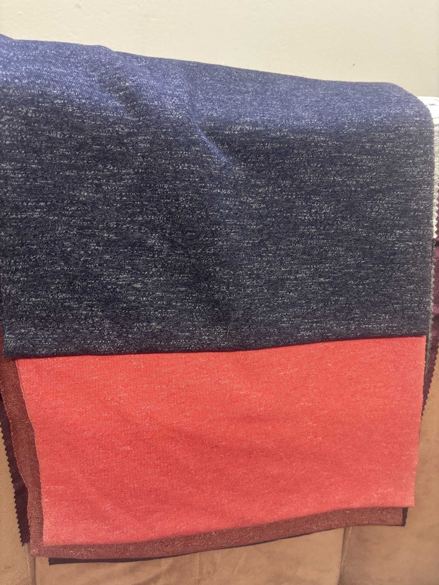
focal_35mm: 26
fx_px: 440
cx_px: 220
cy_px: 292
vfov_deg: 67.3
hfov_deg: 53.1
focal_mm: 5.96
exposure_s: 1/60
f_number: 1.6
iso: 320
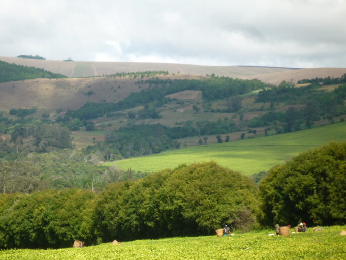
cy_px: 146
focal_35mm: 141
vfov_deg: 10.5
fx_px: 1410
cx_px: 153
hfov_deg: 14.0
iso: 100
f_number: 5.9
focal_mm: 22
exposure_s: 1/200
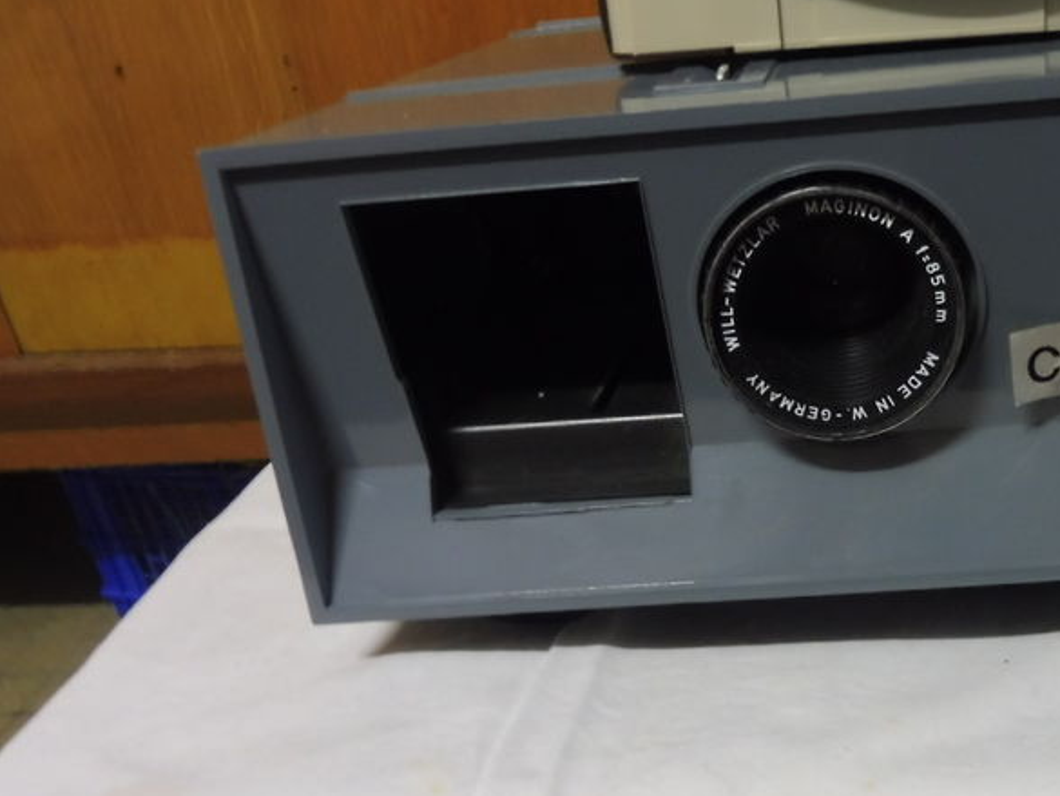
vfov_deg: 35.0
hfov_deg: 43.6
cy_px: 486
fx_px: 1256
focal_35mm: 41
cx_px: 846
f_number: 3.3
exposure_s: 1/8
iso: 400
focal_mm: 4.3
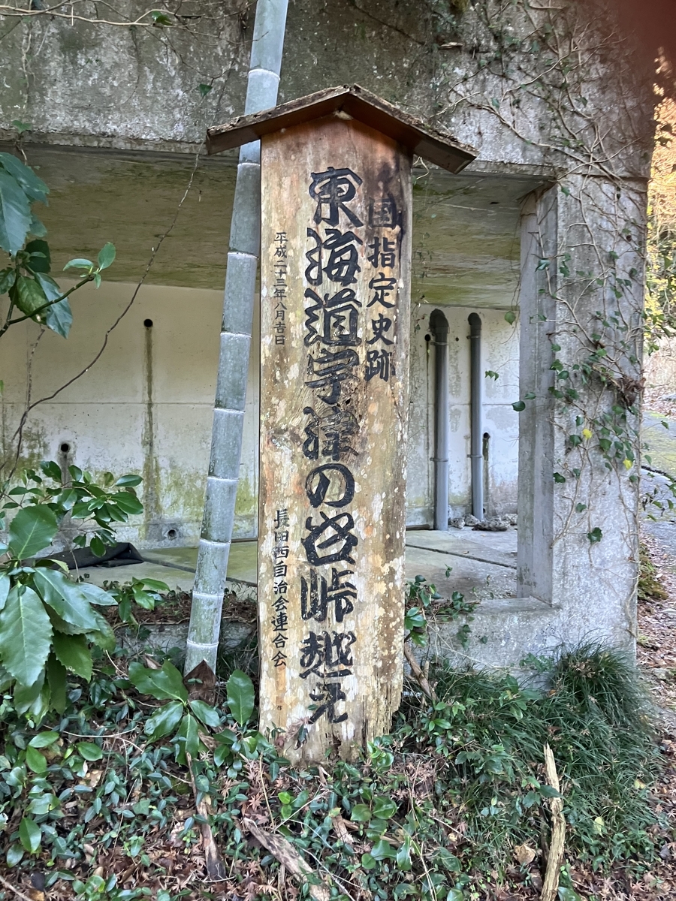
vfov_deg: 63.4
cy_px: 450
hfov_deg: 49.7
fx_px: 729
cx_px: 338
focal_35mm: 28
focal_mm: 3.99
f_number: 1.8
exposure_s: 1/60
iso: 160
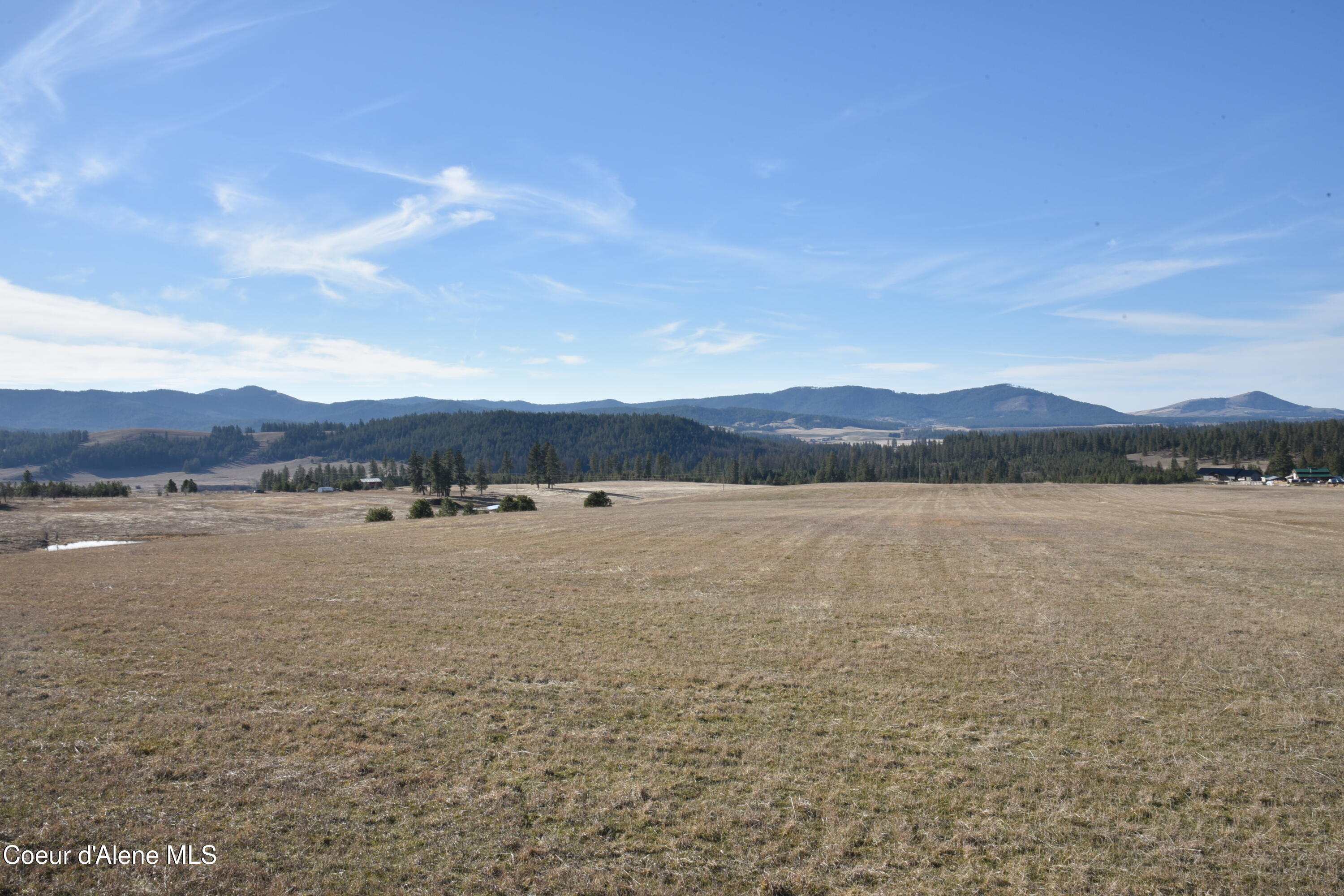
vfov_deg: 43.6
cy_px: 448
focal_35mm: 30
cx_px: 672
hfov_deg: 61.9
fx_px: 1120
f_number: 20
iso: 200
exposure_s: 1/100
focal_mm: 30
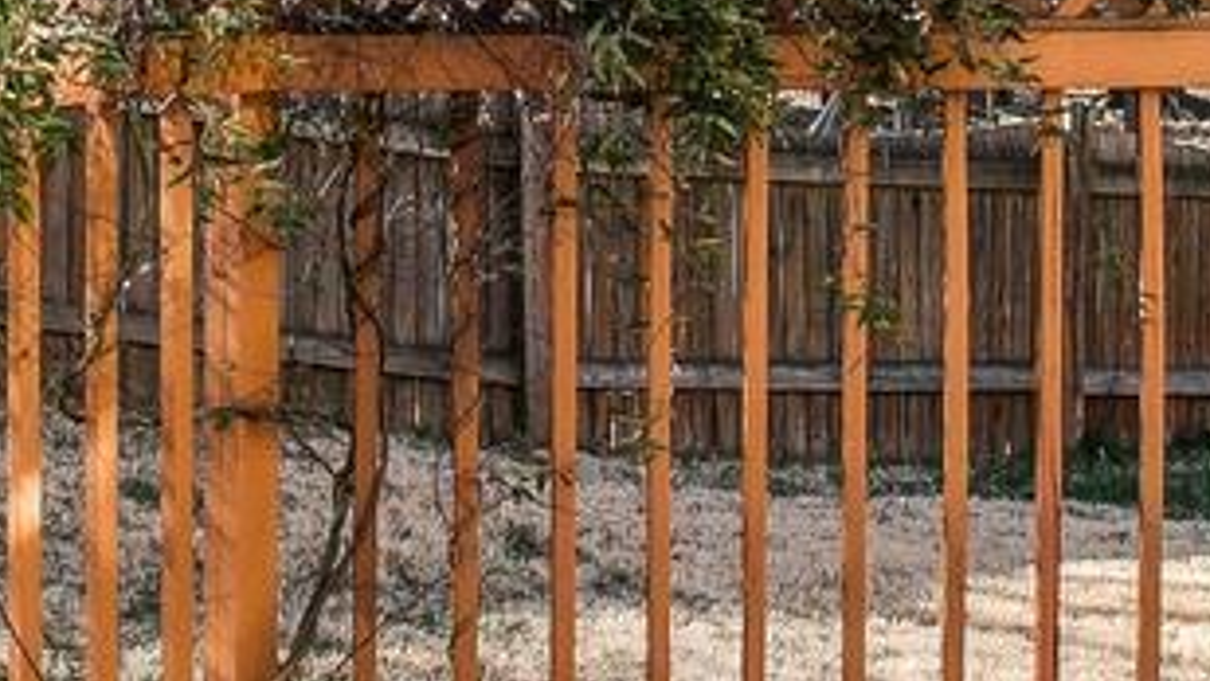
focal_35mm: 114
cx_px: 482
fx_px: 3674
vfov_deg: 10.5
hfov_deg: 18.7
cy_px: -22
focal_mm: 11
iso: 100
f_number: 8
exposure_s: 1/125
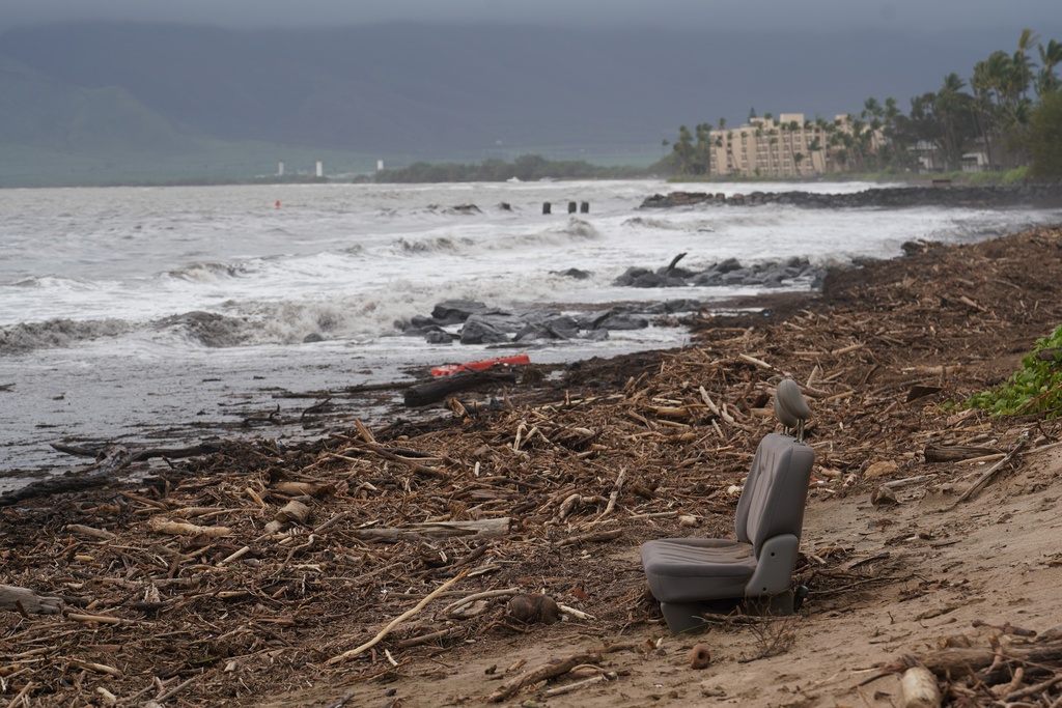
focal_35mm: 87
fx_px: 2567
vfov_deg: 15.7
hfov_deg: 23.4
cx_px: 531
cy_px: 354
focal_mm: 87
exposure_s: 1/800
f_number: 5.6
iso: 160
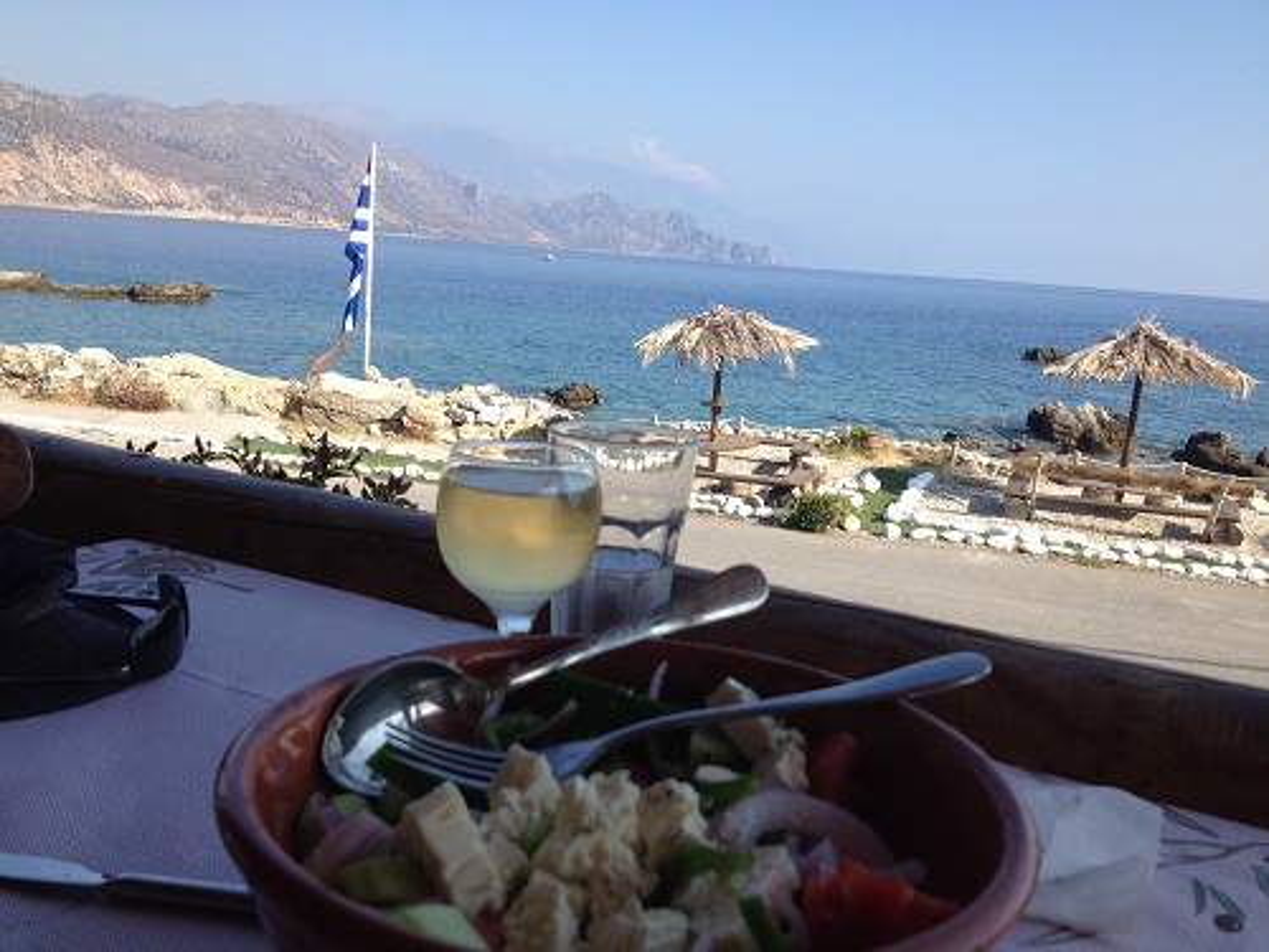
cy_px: 476
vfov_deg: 40.7
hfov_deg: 52.6
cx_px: 634
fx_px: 1283
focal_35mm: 35
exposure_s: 1/1151
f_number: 2.4
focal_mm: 4.28
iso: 50
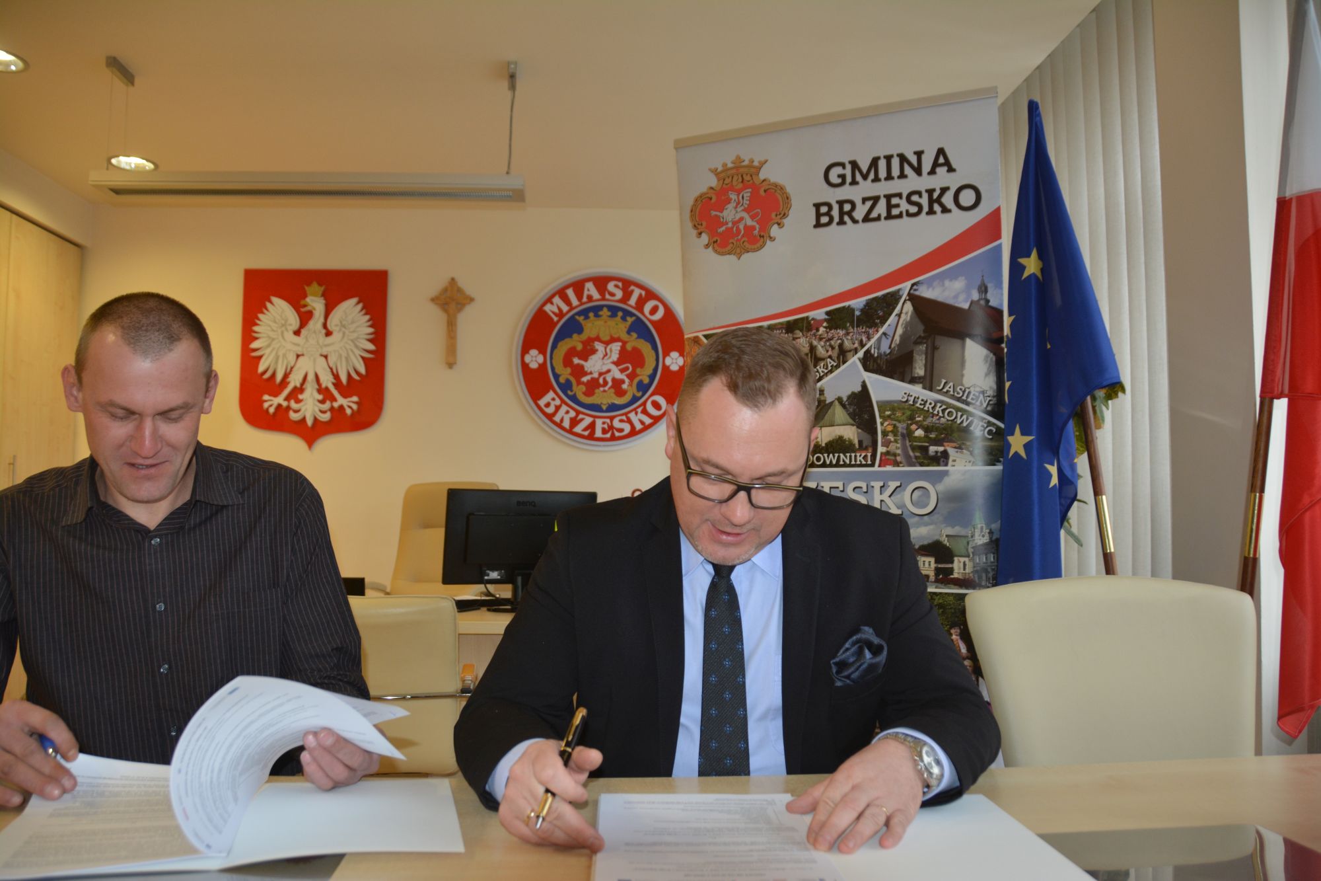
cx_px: 660
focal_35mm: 27
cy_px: 440
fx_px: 991
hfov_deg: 67.4
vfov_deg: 47.9
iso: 450
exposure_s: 1/60
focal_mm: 18
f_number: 3.5
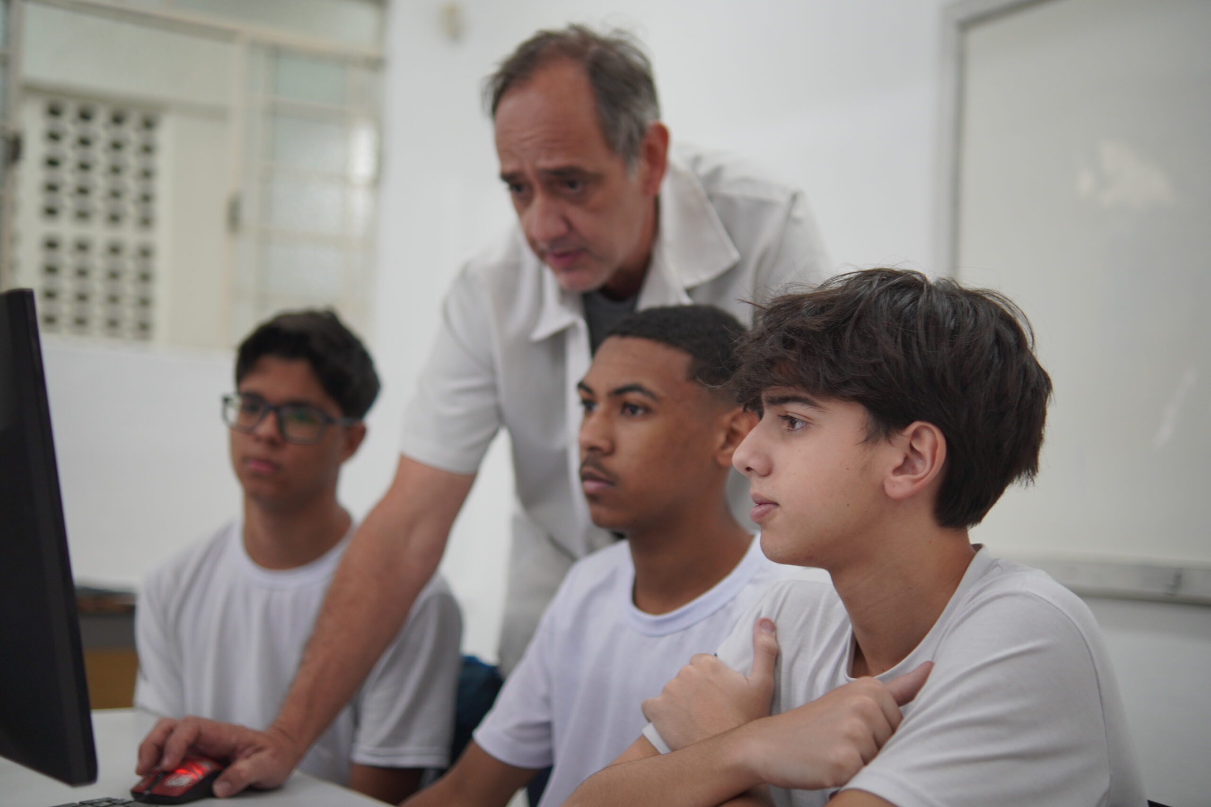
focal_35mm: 50
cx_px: 606
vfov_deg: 27.3
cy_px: 404
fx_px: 1665
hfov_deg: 40.0
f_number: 1.4
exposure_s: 1/125
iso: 200
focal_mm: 33
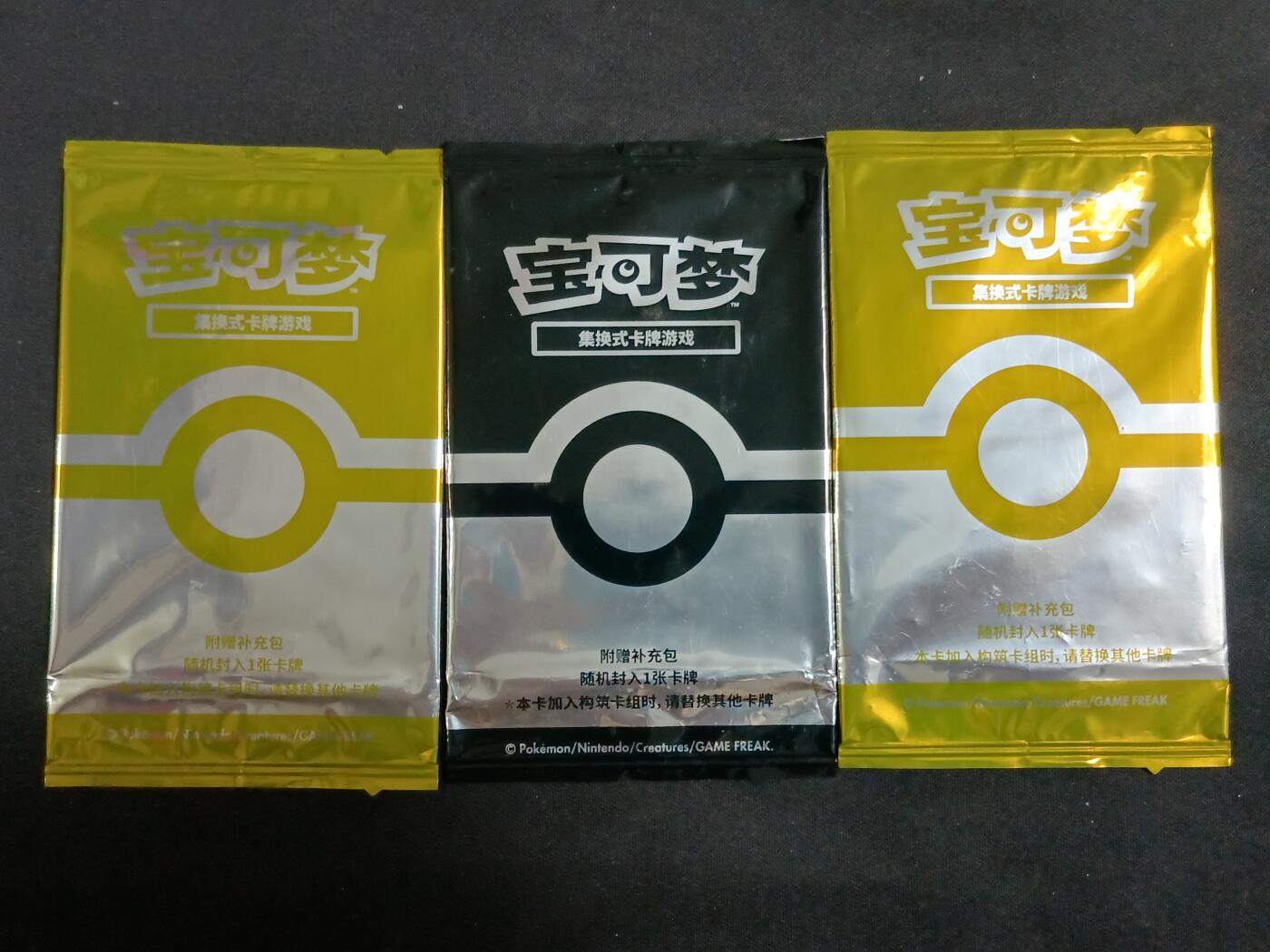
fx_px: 1357
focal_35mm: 37
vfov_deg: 38.7
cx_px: 635
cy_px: 476
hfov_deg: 50.1
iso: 940
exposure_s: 1/60
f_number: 1.8
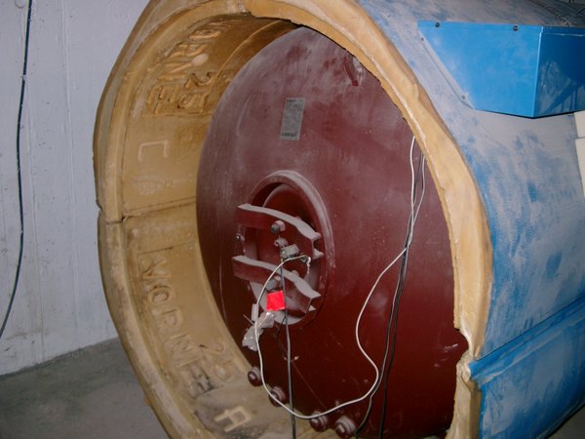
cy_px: 220
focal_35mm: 37
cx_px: 292
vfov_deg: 38.7
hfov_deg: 50.1
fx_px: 625
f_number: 2.6
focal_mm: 7.6
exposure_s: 1/60
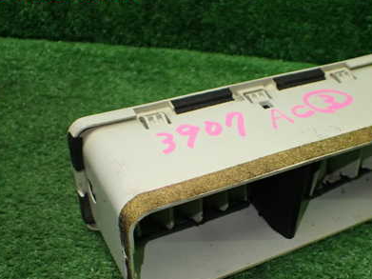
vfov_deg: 31.2
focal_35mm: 46
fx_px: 494
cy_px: 195
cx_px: 245
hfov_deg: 40.8
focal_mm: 5.4
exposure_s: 1/125
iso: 400
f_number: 2.3
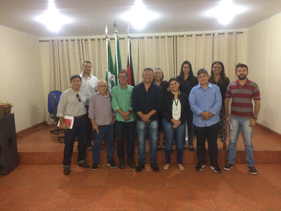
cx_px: 140
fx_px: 235
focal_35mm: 29
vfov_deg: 48.2
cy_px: 106
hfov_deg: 61.7
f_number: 2.2
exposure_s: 1/30
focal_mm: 4.15
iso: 320
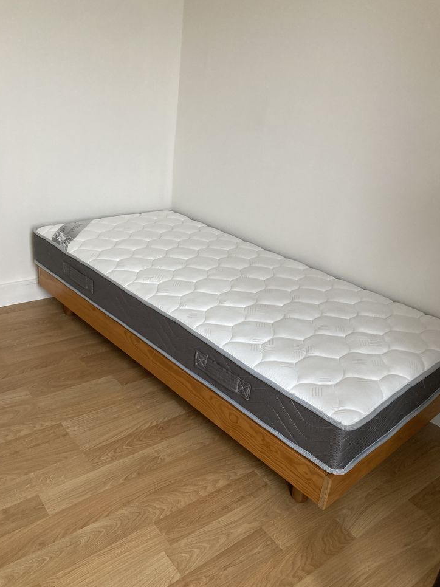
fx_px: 492
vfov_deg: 61.7
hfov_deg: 48.2
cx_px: 221
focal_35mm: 29
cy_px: 293
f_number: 1.8
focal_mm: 3.99
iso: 100
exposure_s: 1/60
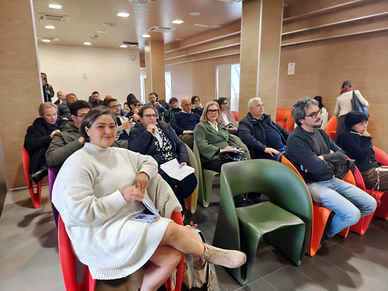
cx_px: 194
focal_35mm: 23
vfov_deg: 58.9
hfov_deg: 73.9
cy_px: 146
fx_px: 258
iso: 1000
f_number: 1.65
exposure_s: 1/39.8
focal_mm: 6.19
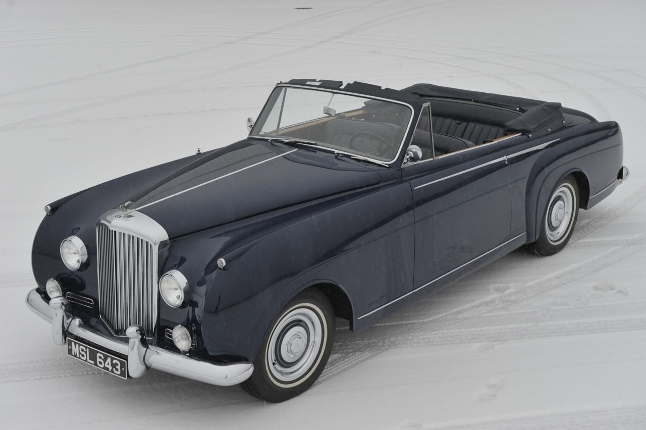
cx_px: 323
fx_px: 1004
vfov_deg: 24.2
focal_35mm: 56
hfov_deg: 35.7
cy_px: 215
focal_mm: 56
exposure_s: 1/250
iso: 400
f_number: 8
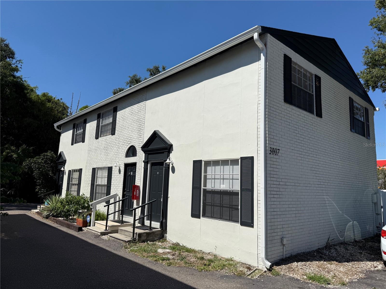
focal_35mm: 24
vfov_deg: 56.8
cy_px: 144
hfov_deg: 71.6
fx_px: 268
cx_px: 193
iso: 80
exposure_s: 1/10309
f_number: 1.78
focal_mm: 6.76
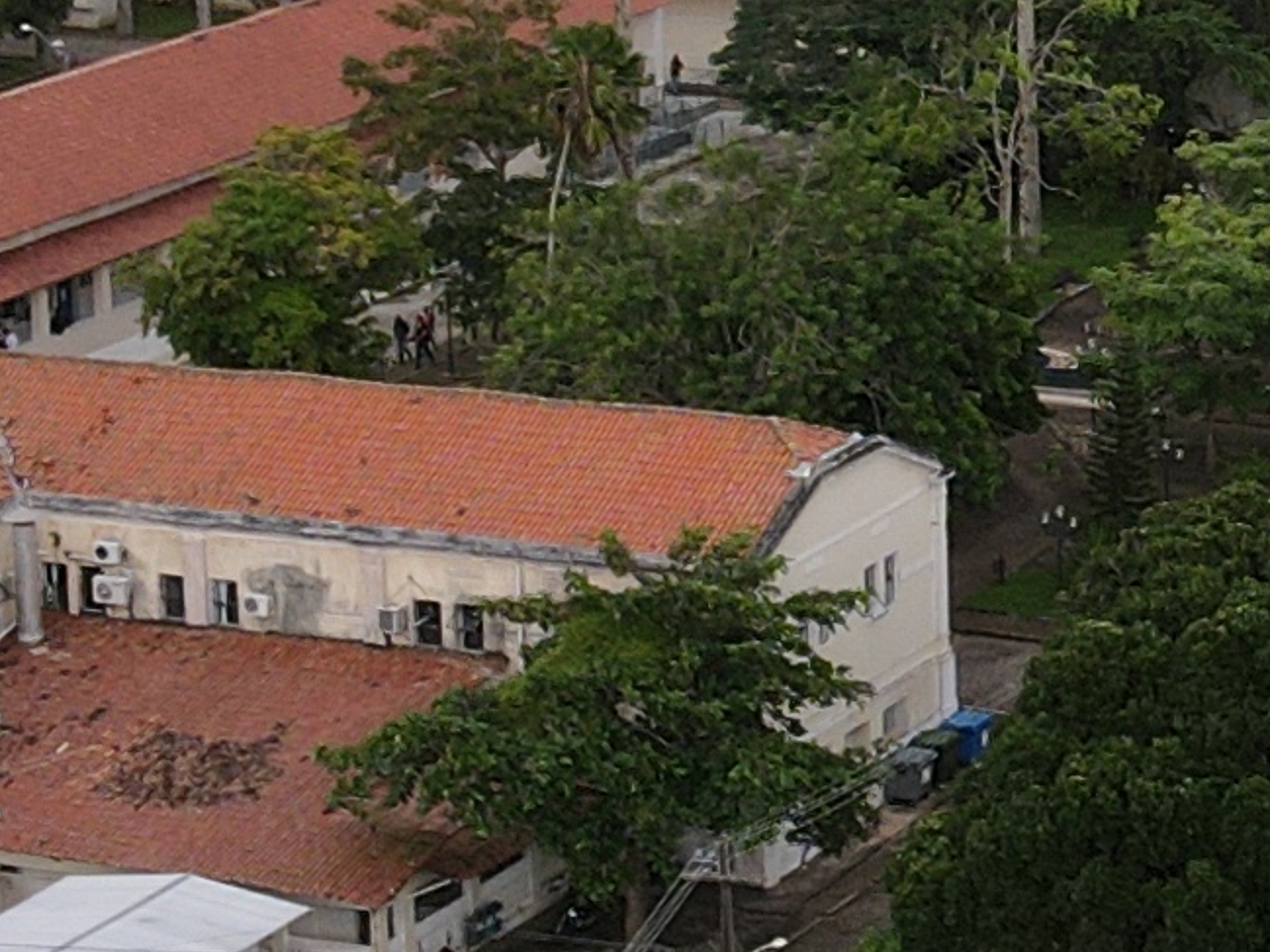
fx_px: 5427
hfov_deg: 13.1
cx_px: 1413
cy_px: 278
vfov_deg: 10.0
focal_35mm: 148
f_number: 2.8
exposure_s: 1/500
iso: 100
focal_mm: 4.5
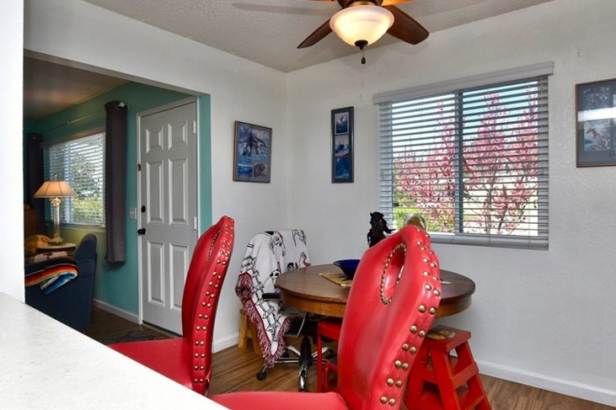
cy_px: 227
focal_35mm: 21
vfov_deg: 59.3
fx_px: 359
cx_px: 292
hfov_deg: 81.2
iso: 250
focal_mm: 10
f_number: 8
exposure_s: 1/80
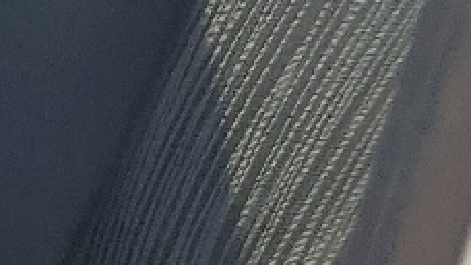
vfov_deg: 6.1
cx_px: -1103
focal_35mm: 199
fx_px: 2484
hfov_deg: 8.4
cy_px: 35
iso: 50
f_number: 1.5
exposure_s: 1/213
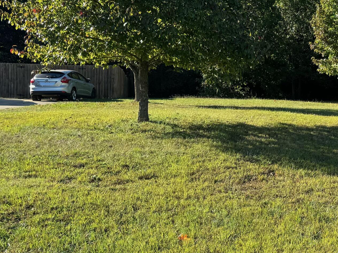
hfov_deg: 31.1
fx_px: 557
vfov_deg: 25.6
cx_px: 345
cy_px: 137
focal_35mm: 57
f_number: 1.78
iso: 80
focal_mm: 6.76
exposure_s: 1/1425
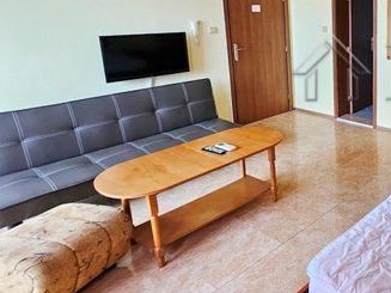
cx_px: 413
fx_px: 316
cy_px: 79
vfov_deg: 48.1
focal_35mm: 28
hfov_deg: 48.6
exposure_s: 1/50
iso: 80
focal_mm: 1.7
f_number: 2.2
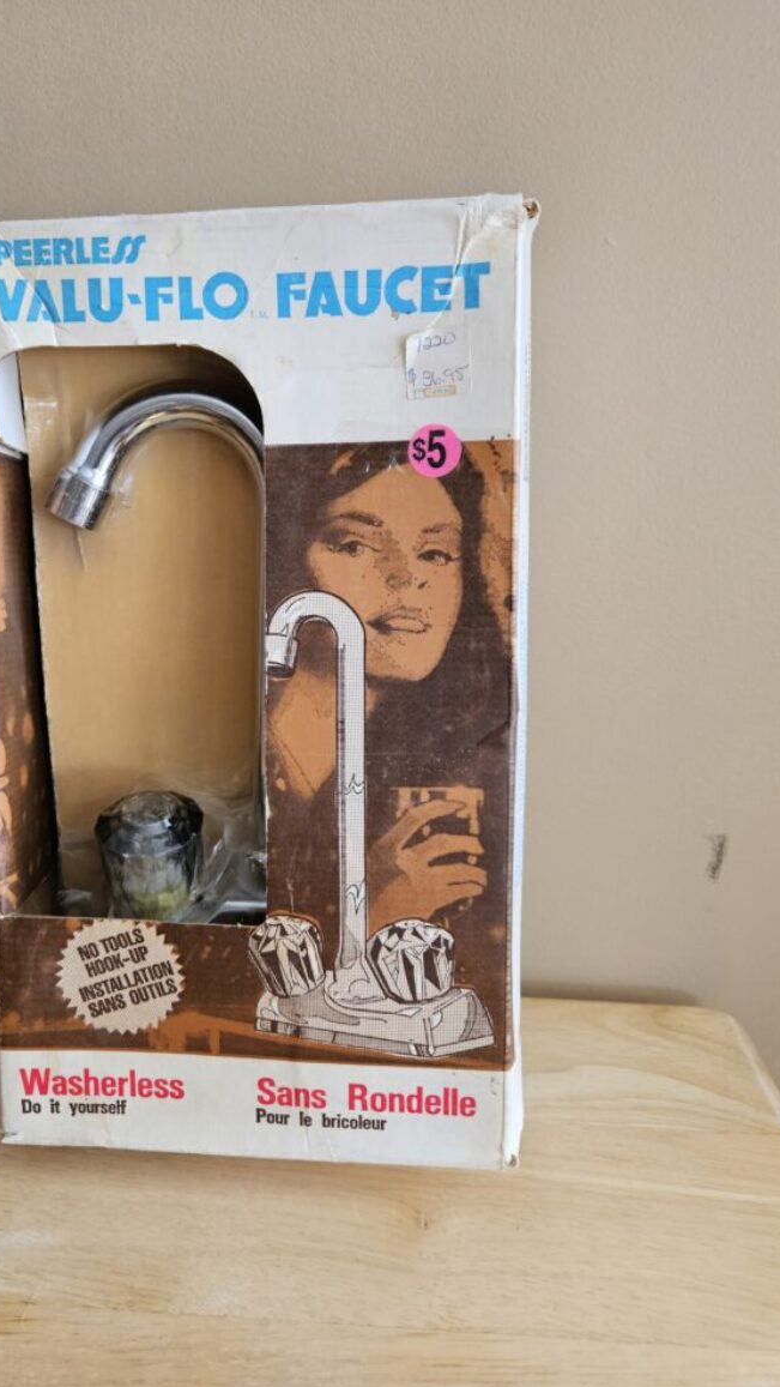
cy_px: 671
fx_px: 956
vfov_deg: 71.9
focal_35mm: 26
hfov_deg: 43.9
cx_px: 276
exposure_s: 1/359
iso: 250
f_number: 1.8
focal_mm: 5.4
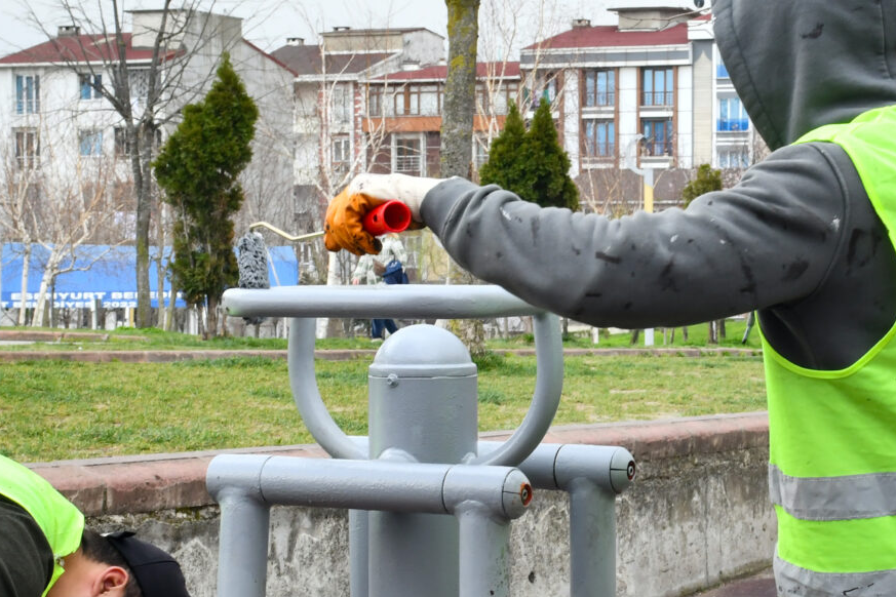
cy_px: 580
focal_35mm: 85
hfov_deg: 23.8
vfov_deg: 15.8
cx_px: 611
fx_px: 2115
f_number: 10
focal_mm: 29
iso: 250
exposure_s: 1/100
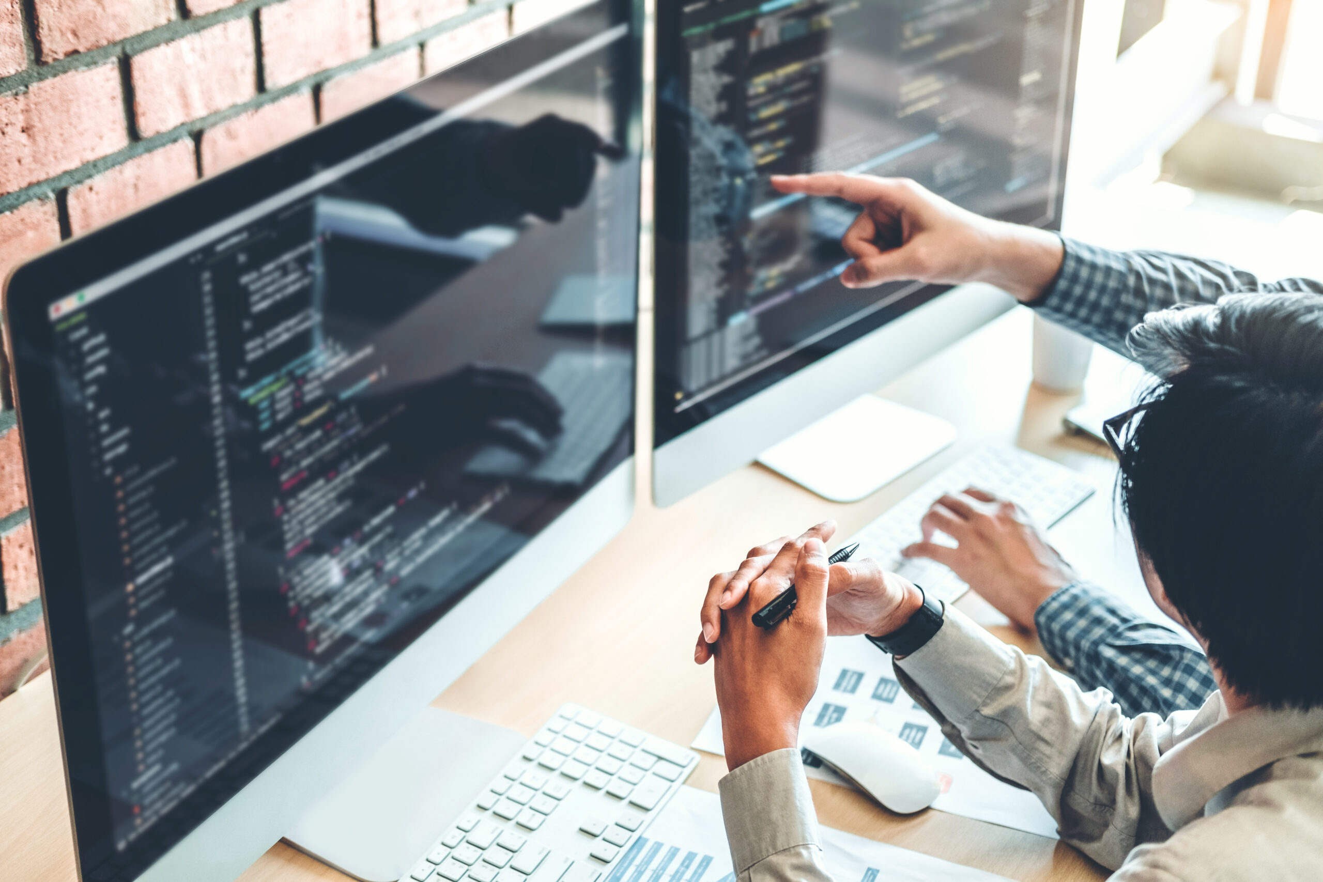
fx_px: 1948
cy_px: 441
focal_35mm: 53
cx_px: 662
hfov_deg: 37.5
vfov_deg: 25.5
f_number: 2
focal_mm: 35
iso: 200
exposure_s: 1/160
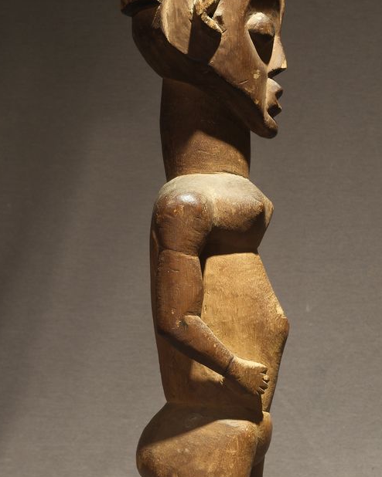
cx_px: 215
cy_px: 272
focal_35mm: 81
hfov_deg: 18.9
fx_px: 1145
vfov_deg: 23.6
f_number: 8
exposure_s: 1/1.7
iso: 160
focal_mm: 27
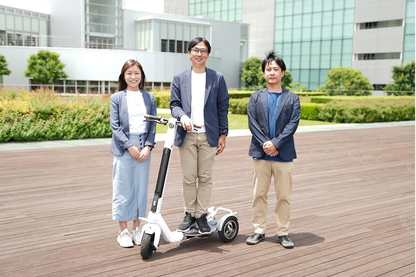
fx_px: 532
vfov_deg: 29.2
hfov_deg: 42.7
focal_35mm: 46
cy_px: 138
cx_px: 208
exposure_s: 1/30
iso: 64
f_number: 2.8
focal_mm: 46
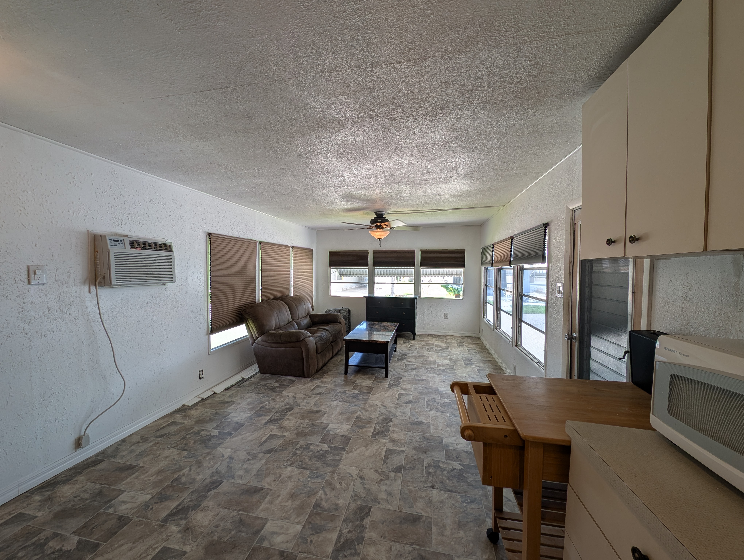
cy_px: 280
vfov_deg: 94.6
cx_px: 372
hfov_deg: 110.5
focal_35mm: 12
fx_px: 258
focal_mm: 2.23
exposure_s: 1/151
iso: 47
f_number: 1.95
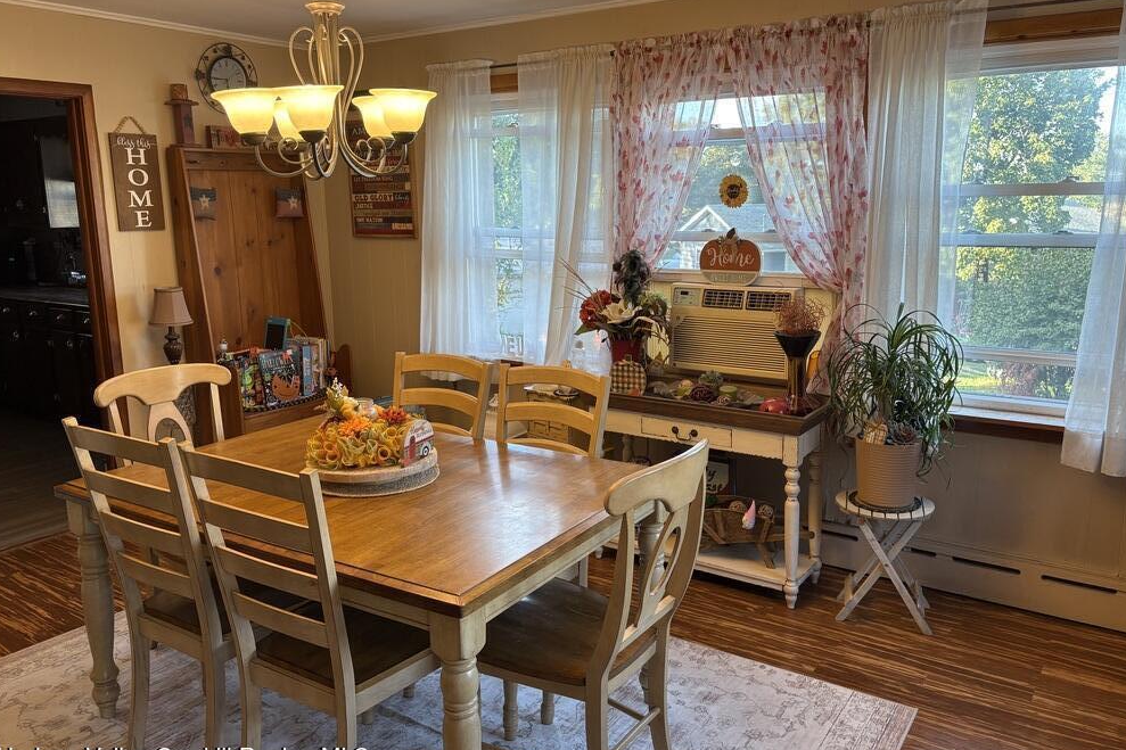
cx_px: 573
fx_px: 876
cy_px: 360
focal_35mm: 28
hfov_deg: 65.5
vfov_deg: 46.4
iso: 80
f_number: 1.6
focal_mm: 5.96
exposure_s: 1/60
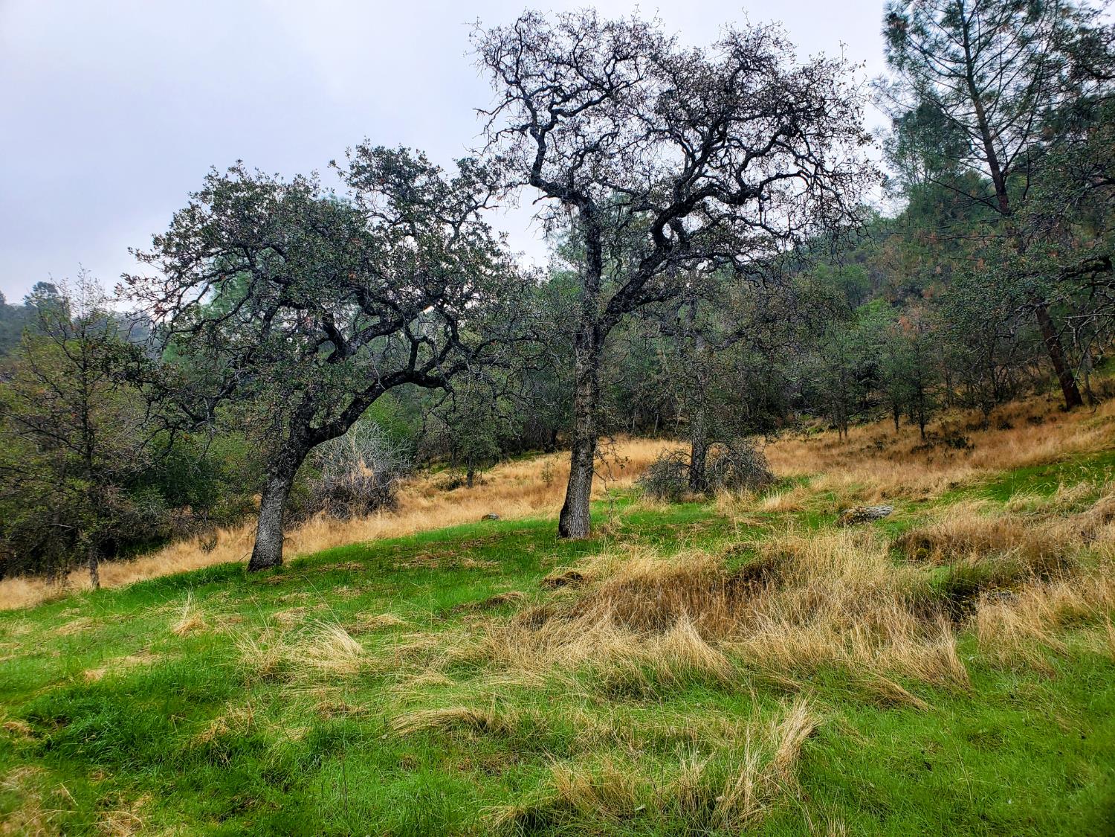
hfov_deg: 67.3
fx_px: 837
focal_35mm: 26
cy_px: 418
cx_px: 558
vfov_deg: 53.1
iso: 50
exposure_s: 1/466
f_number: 2.4
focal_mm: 4.3
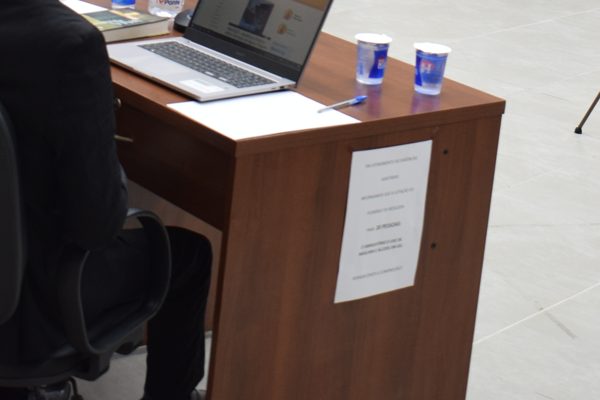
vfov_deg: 12.6
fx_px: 1725
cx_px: 275
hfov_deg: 19.7
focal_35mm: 104
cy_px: -177
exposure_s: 1/30
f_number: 4
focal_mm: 23
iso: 400
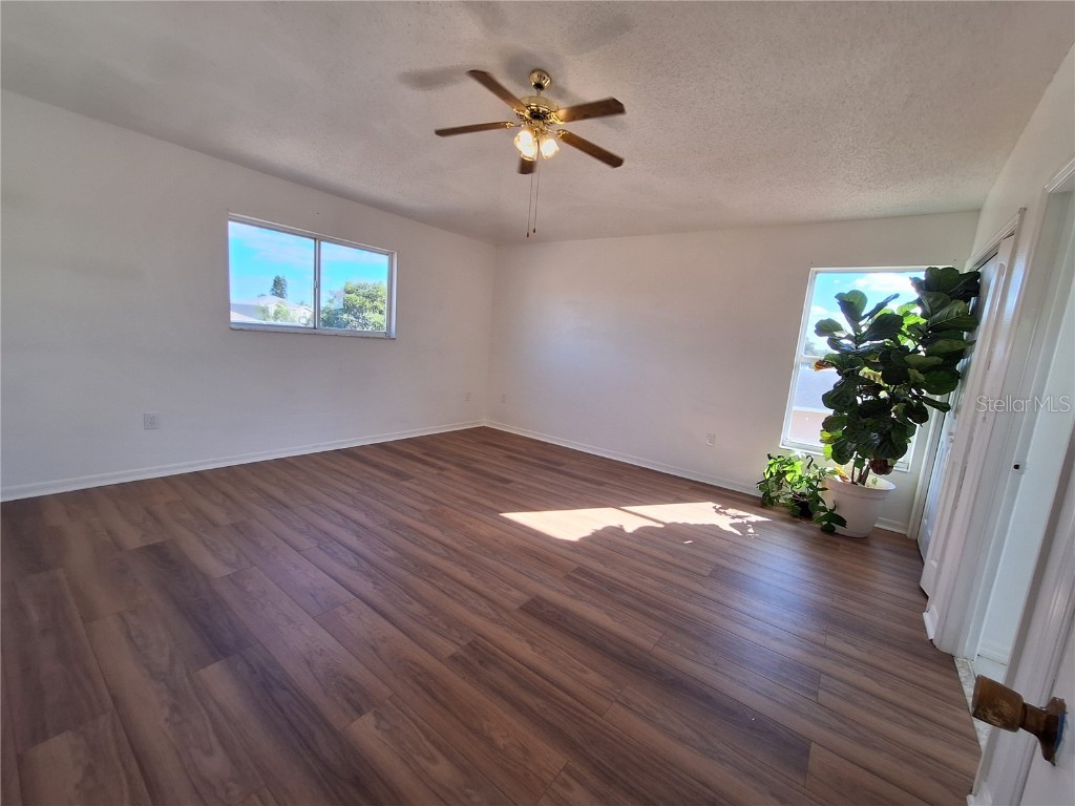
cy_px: 403
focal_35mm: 13
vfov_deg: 89.9
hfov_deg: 106.2
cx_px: 538
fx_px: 404
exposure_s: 1/120
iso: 40
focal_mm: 1.74
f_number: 2.2
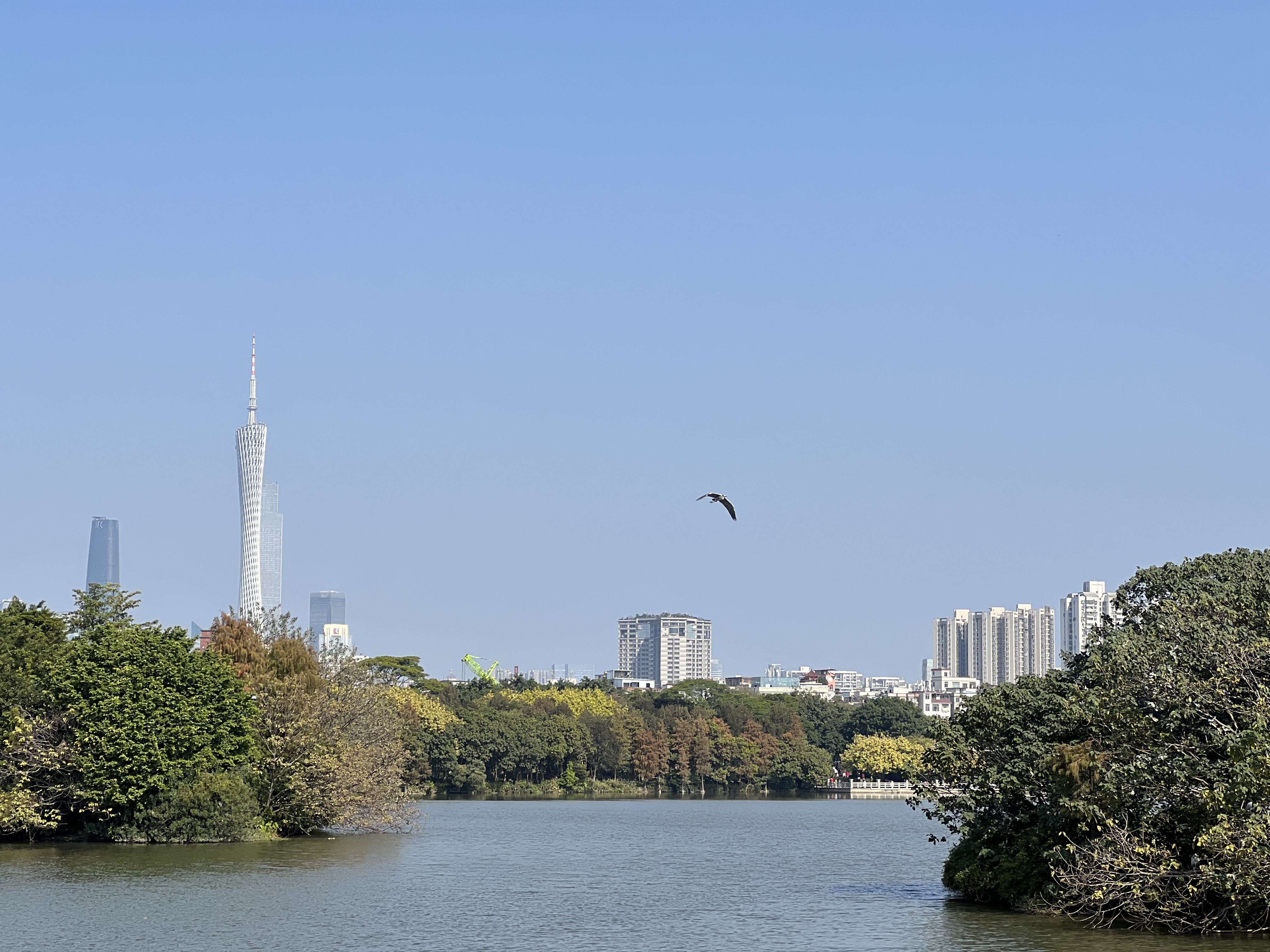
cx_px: 635
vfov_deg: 19.1
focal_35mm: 77
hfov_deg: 25.3
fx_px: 2825
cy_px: 476
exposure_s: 1/1033
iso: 32
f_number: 2.8
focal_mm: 9
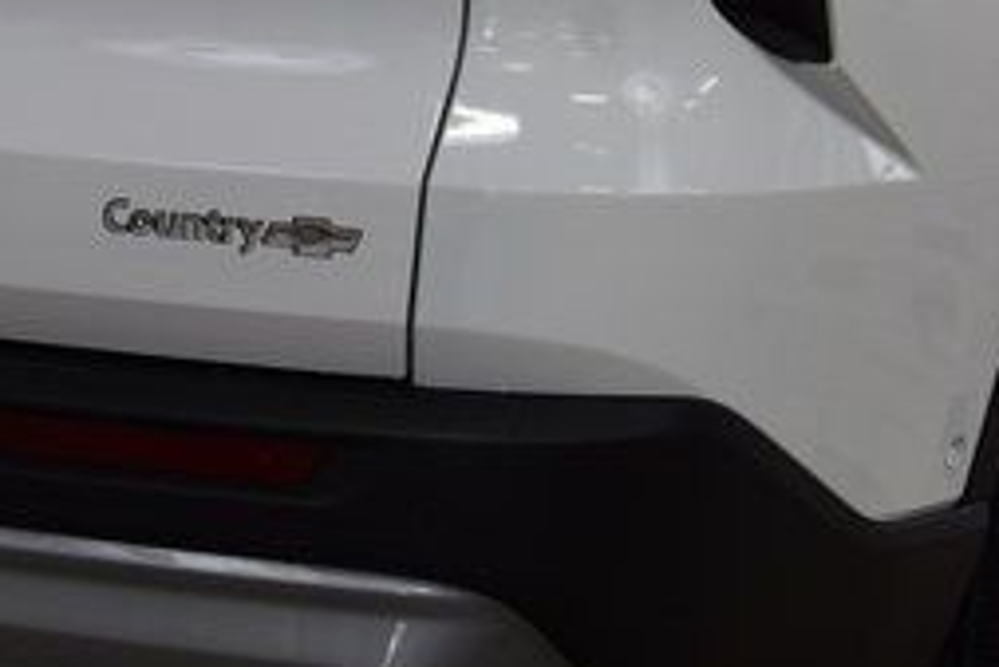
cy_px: 112
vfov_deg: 10.6
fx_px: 3582
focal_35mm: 129
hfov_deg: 15.3
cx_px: -193
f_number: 7.1
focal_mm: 34
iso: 400
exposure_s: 1/25
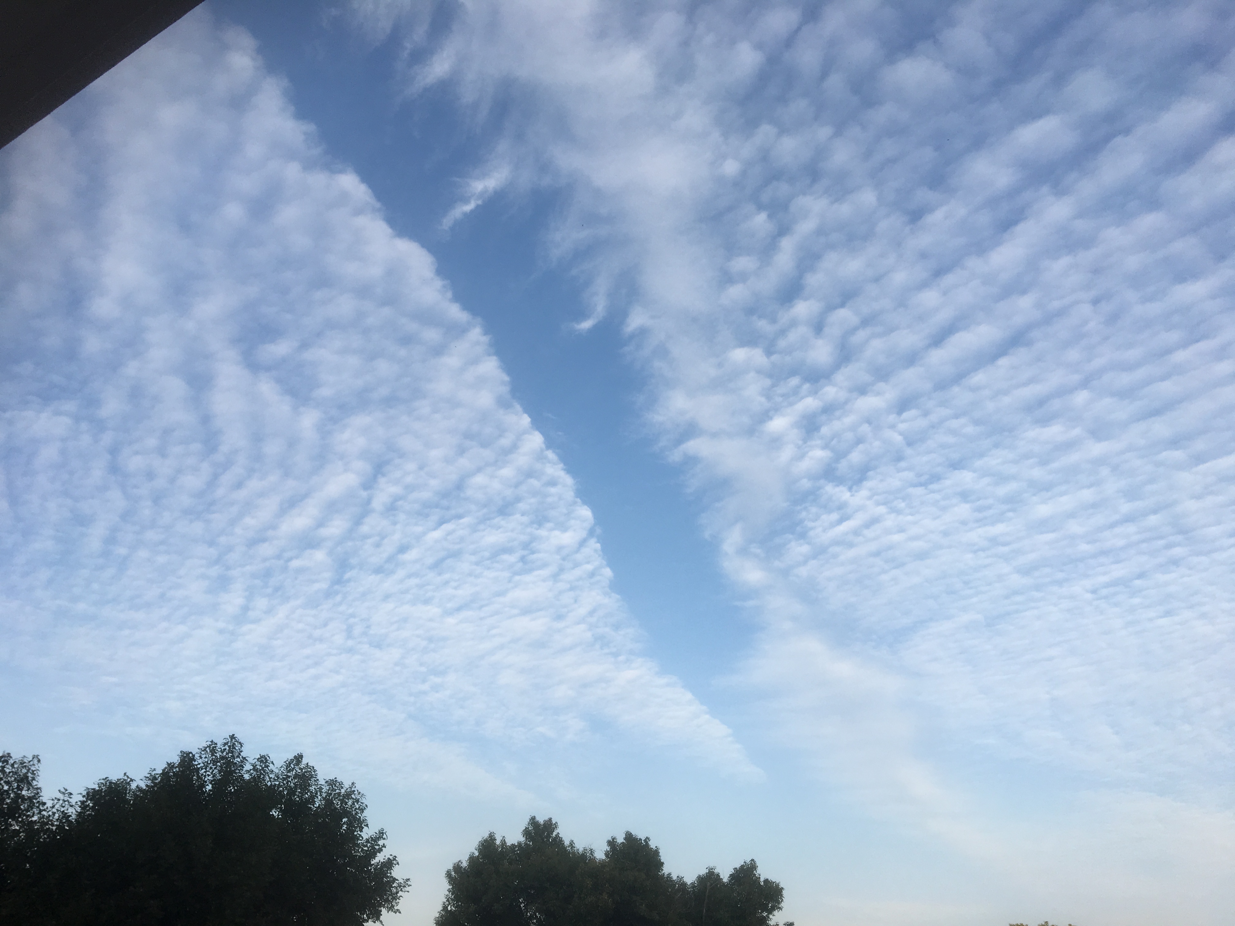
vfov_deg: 48.2
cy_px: 463
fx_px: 1035
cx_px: 618
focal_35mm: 29
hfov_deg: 61.7
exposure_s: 1/1083
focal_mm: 4.15
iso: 25
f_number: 2.2
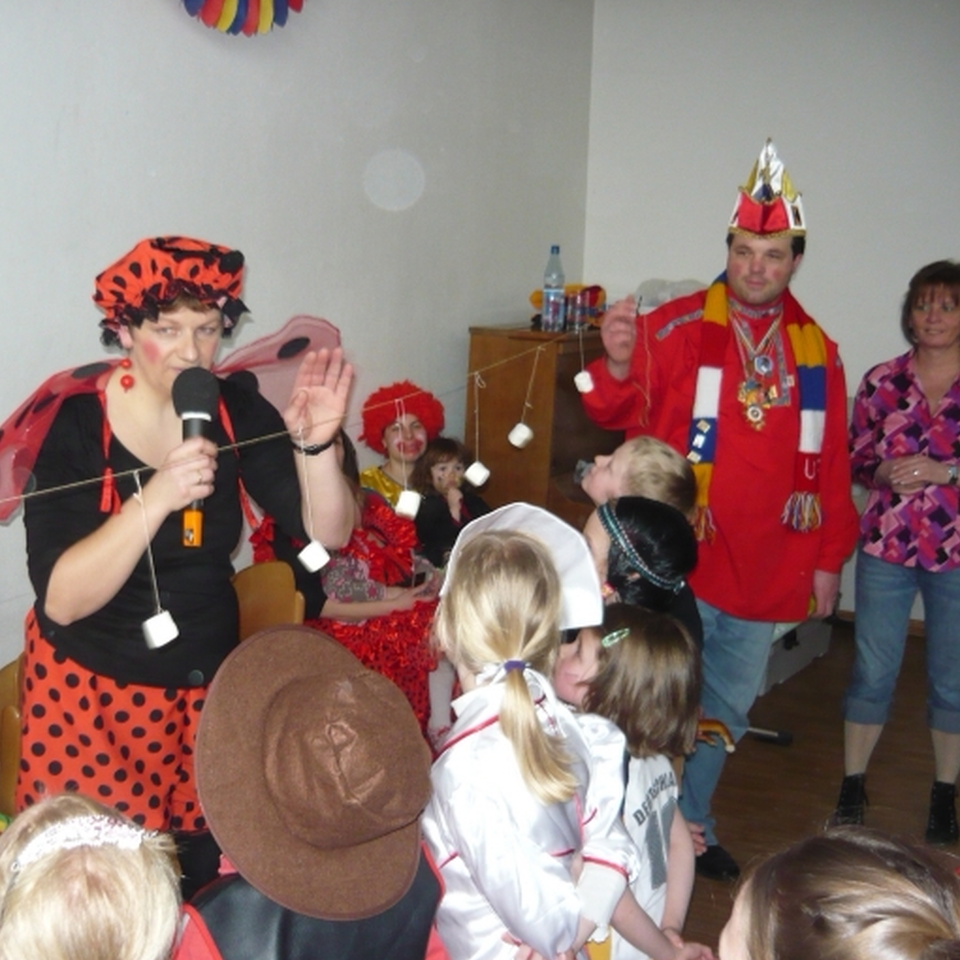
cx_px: 343
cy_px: 488
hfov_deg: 41.5
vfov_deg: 41.9
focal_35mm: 40
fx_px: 1255
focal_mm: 5.5
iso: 250
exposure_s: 1/30
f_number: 2.8
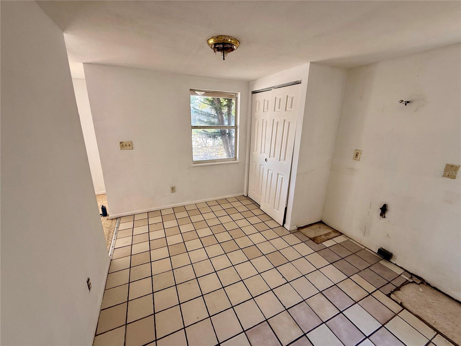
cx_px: 230
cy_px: 173
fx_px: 186
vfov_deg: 85.7
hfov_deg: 102.1
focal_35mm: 14
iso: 64
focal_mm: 2.22
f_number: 2.2
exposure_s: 1/99
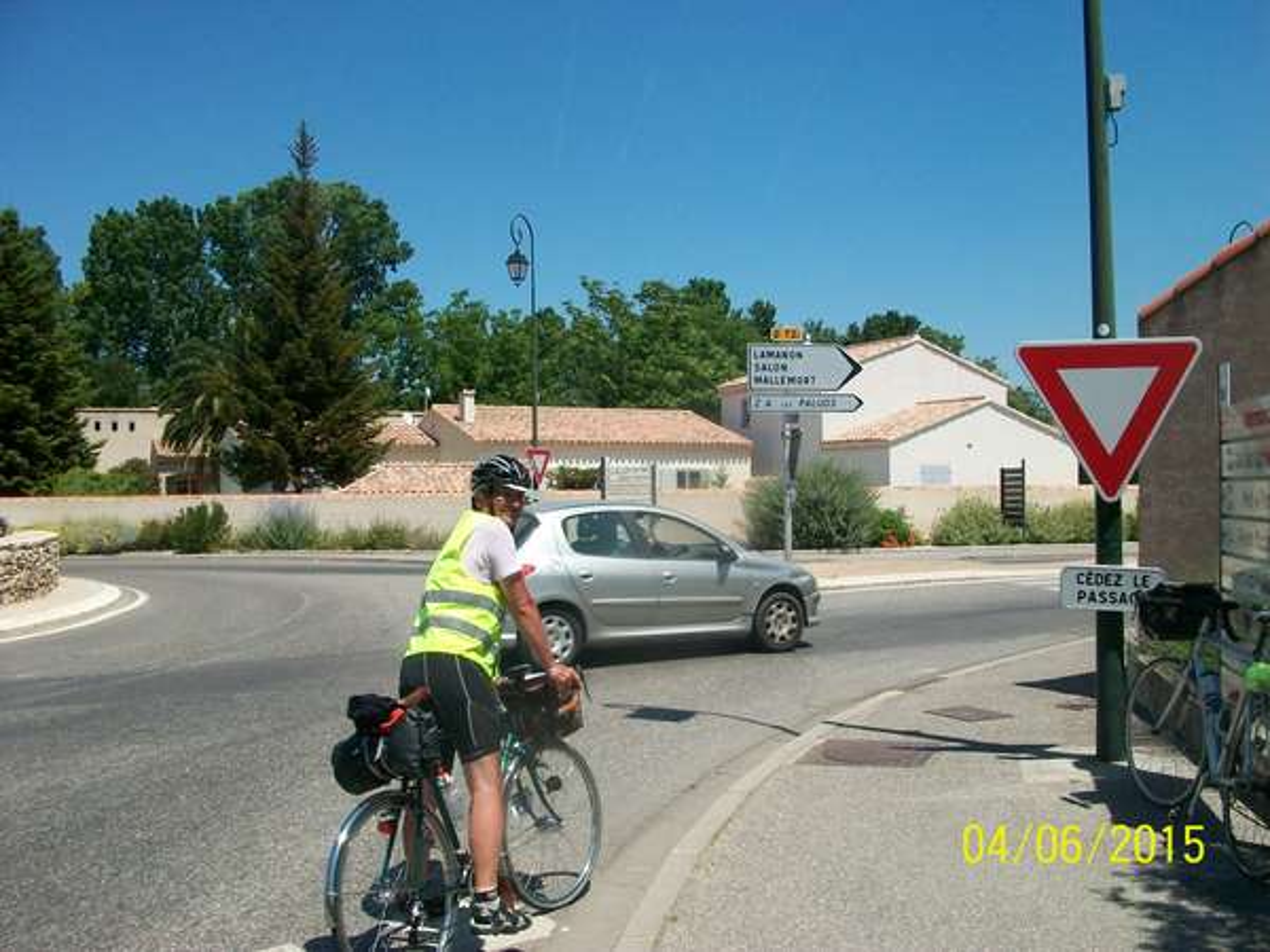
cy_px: 476
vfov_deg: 41.8
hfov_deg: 54.0
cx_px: 635
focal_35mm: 34
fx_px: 1247
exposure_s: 1/500
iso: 80
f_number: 5.5
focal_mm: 5.7
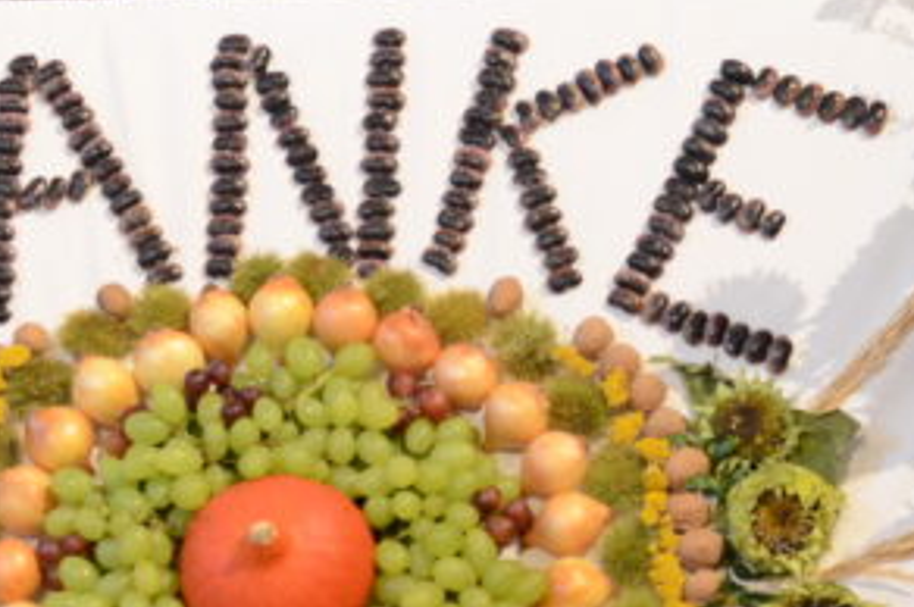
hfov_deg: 15.3
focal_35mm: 134
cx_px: 335
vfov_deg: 10.1
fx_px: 3398
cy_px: 681
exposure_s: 1/80
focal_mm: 34
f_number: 4.5
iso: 800
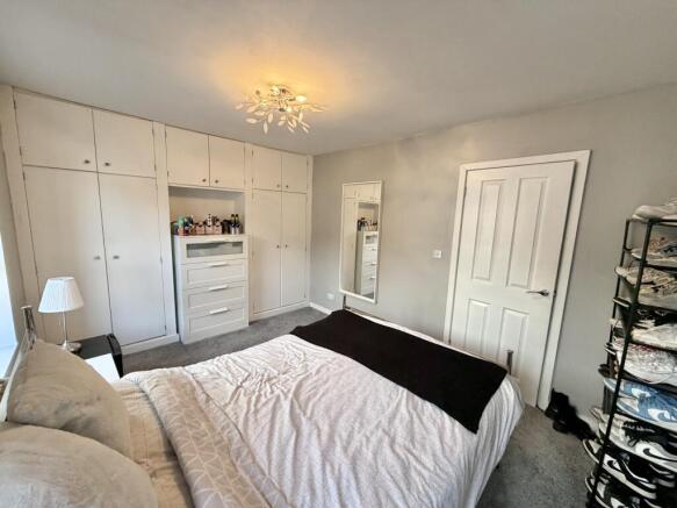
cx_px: 338
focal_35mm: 14
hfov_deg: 102.1
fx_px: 274
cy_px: 254
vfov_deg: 85.7
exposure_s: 1/100
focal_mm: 2.22
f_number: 2.2
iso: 250
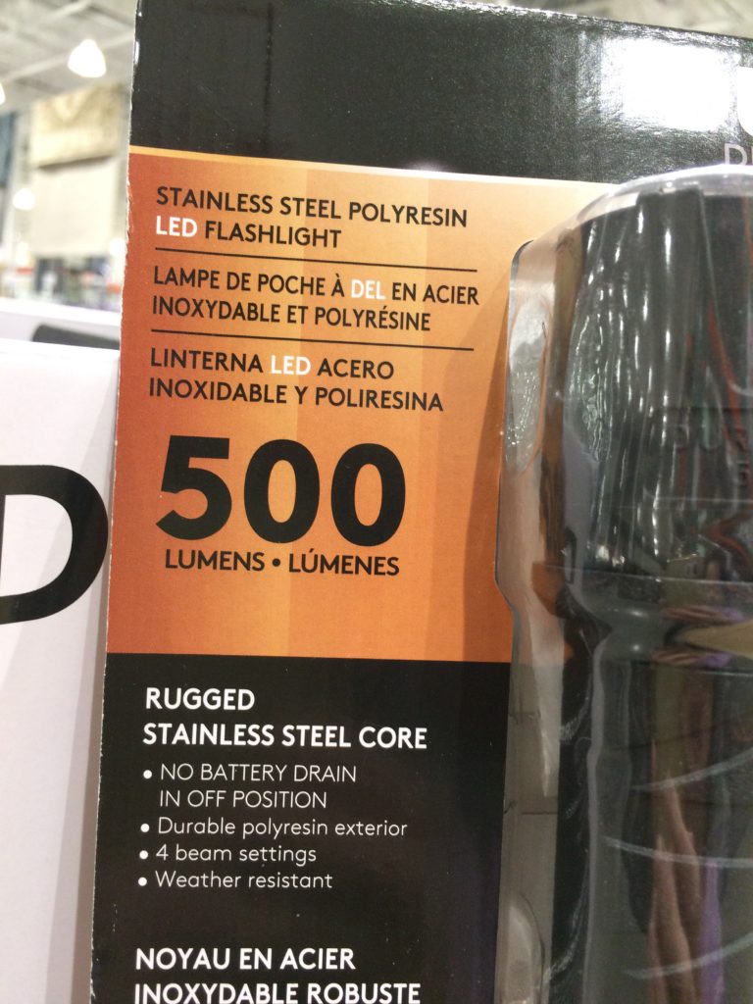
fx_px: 841
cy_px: 502
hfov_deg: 48.2
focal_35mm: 29
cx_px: 376
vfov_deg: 61.7
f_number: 2.2
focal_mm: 4.15
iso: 160
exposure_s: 1/30
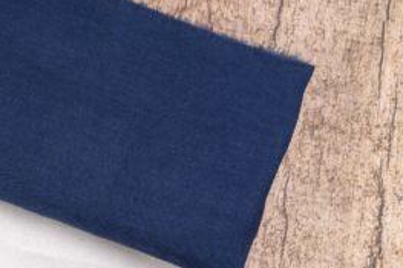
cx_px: 64
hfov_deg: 26.0
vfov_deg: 17.9
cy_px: 178
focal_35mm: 76
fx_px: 850
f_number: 14
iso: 100
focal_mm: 40
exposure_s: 1/125
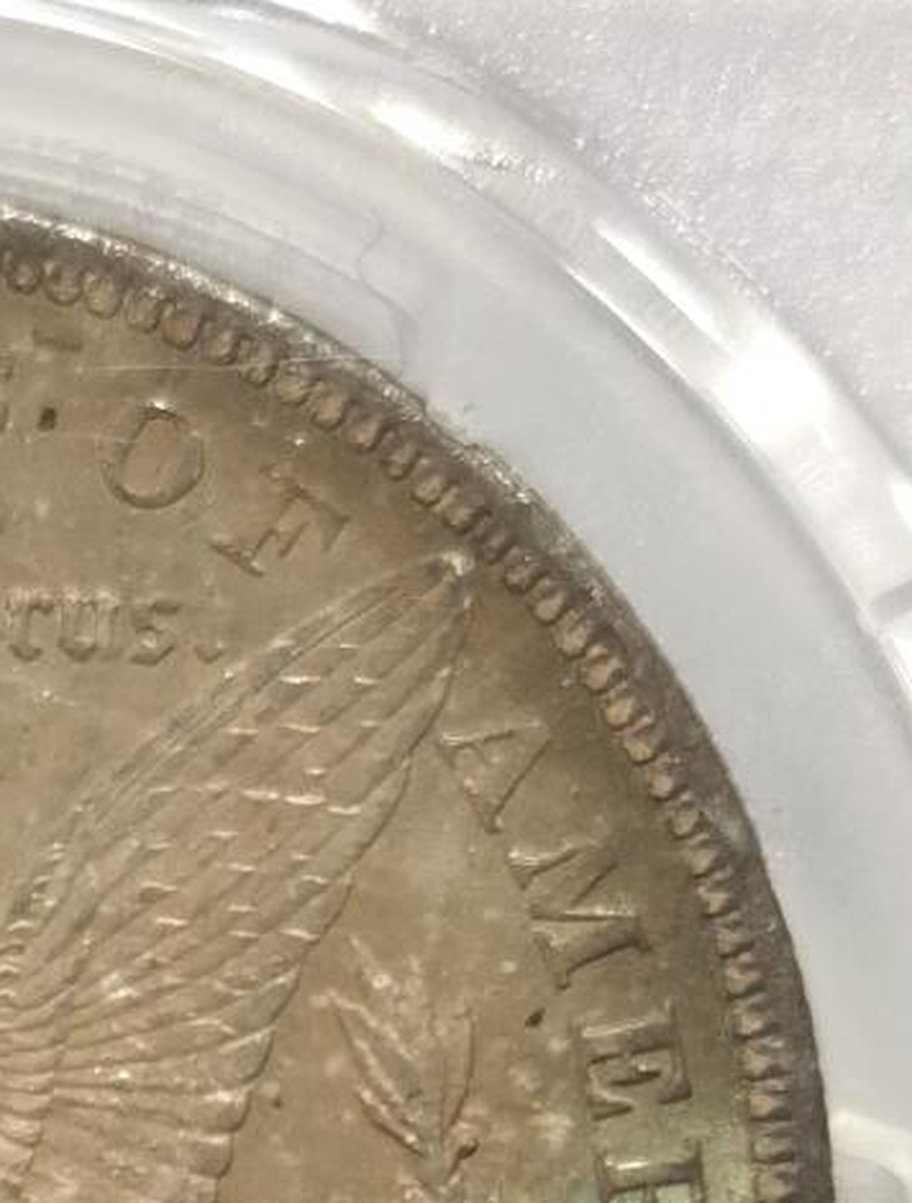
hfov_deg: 7.2
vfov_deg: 9.2
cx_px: -228
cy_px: 1886
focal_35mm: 207
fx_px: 7226
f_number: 16
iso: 100
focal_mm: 5.56
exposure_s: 1/100
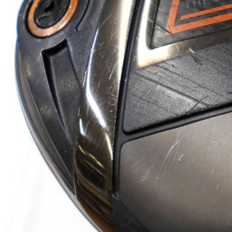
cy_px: 137
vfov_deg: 25.3
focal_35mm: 68
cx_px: 253
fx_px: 516
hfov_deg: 23.8
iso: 100
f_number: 3.2
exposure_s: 1/30
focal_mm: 4.6
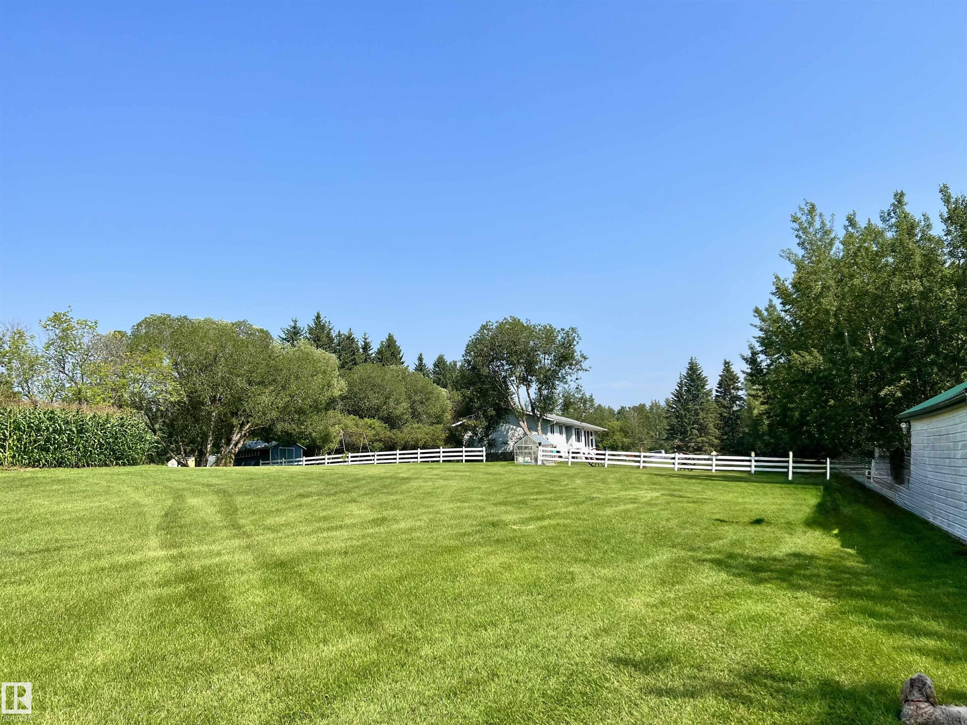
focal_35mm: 26
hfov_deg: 67.3
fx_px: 726
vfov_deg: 53.1
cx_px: 484
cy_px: 362
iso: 50
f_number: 1.5
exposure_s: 1/4274
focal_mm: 5.7
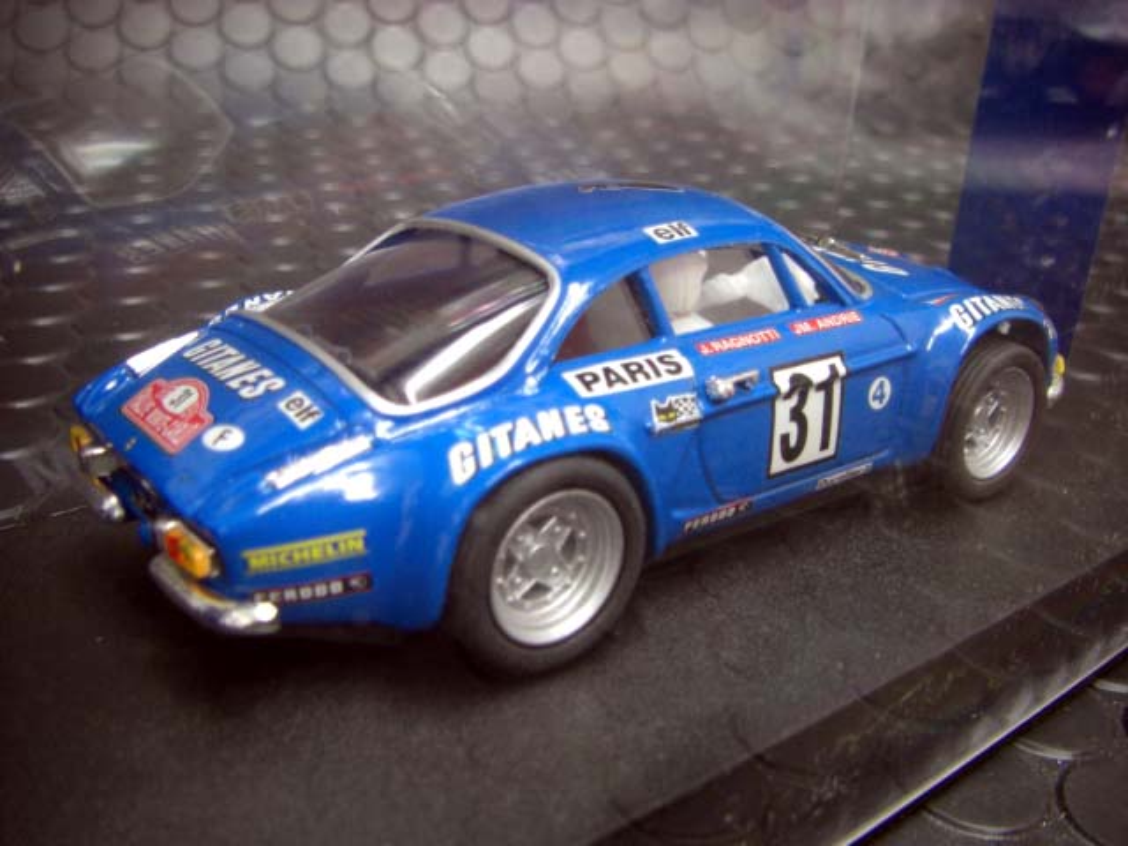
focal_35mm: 38
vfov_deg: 37.7
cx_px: 564
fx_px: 1238
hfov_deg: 49.0
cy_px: 423
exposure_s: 1/13
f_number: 3.4
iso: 200
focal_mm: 6.3
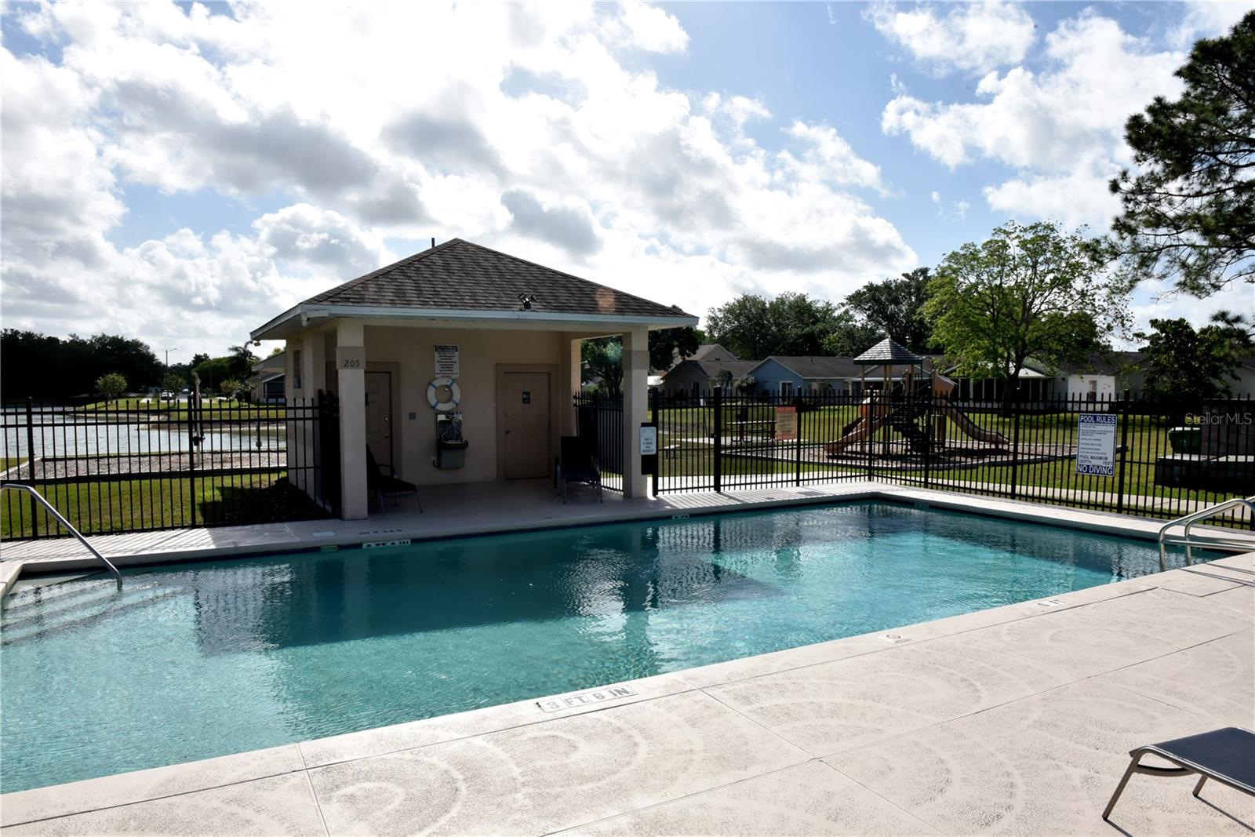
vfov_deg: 53.1
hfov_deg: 73.7
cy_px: 418
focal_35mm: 24
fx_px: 837
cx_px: 628
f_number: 22
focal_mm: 24
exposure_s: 1/350
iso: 800
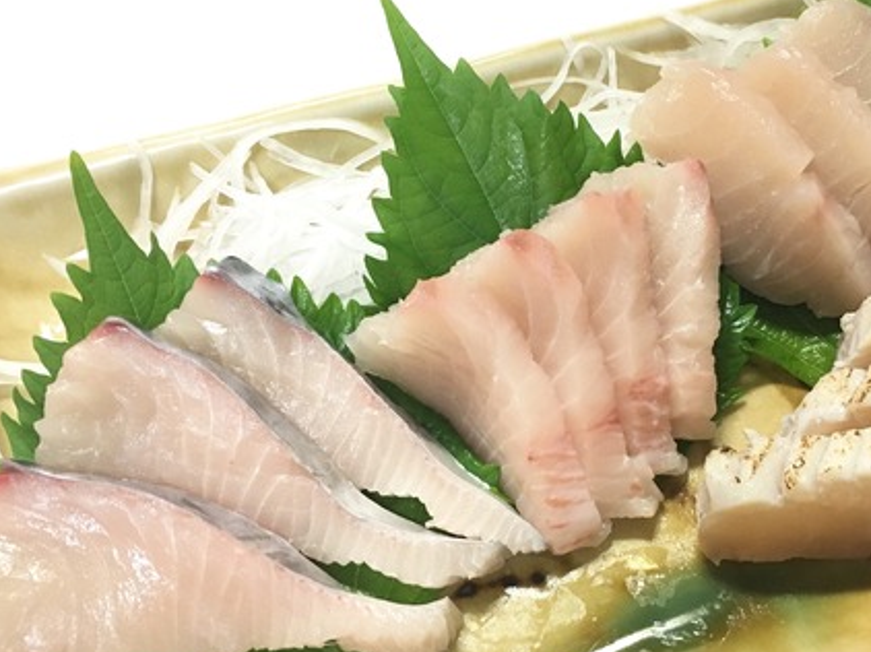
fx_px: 1106
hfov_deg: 42.6
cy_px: 349
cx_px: 557
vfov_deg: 32.8
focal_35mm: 44
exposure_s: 1/33
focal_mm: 4.15
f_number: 2.2
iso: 200
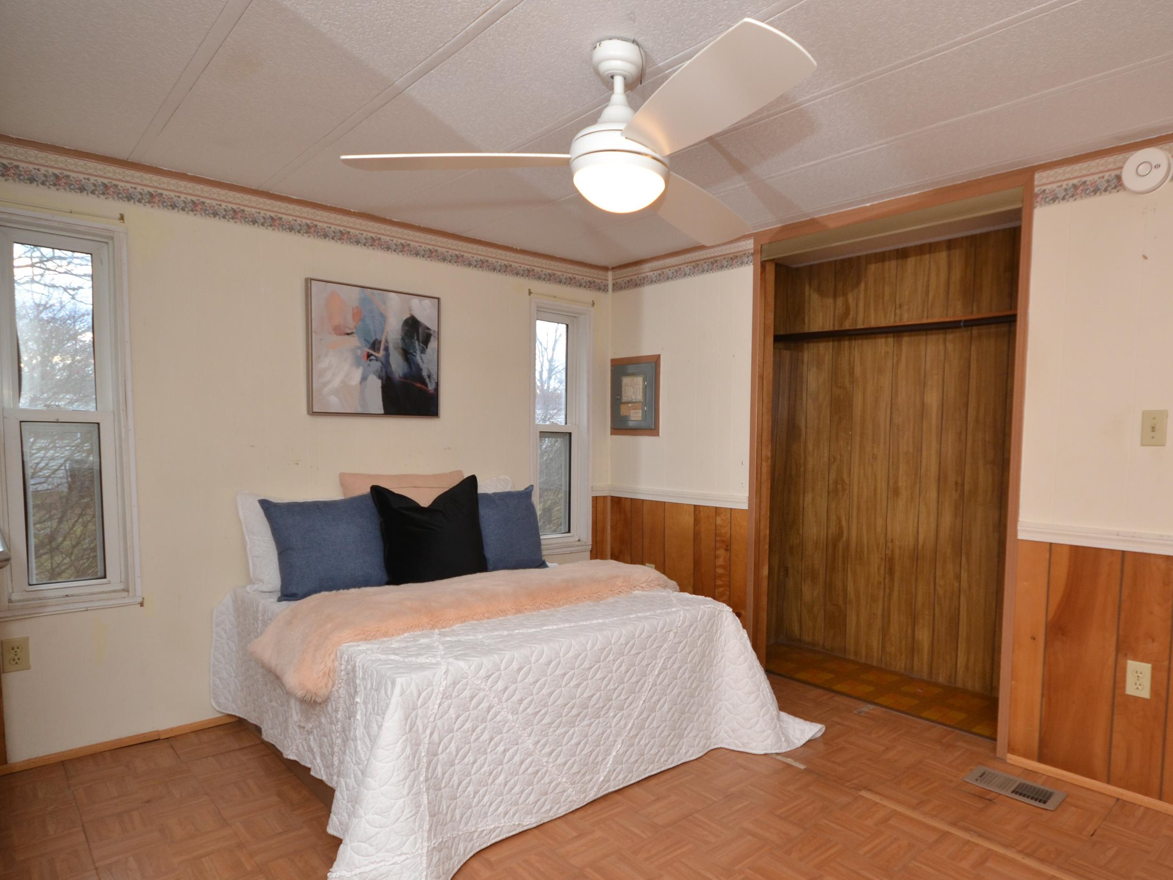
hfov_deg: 80.5
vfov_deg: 65.8
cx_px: 718
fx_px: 678
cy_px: 482
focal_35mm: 20
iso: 400
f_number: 5.6
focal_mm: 10
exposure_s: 1/60
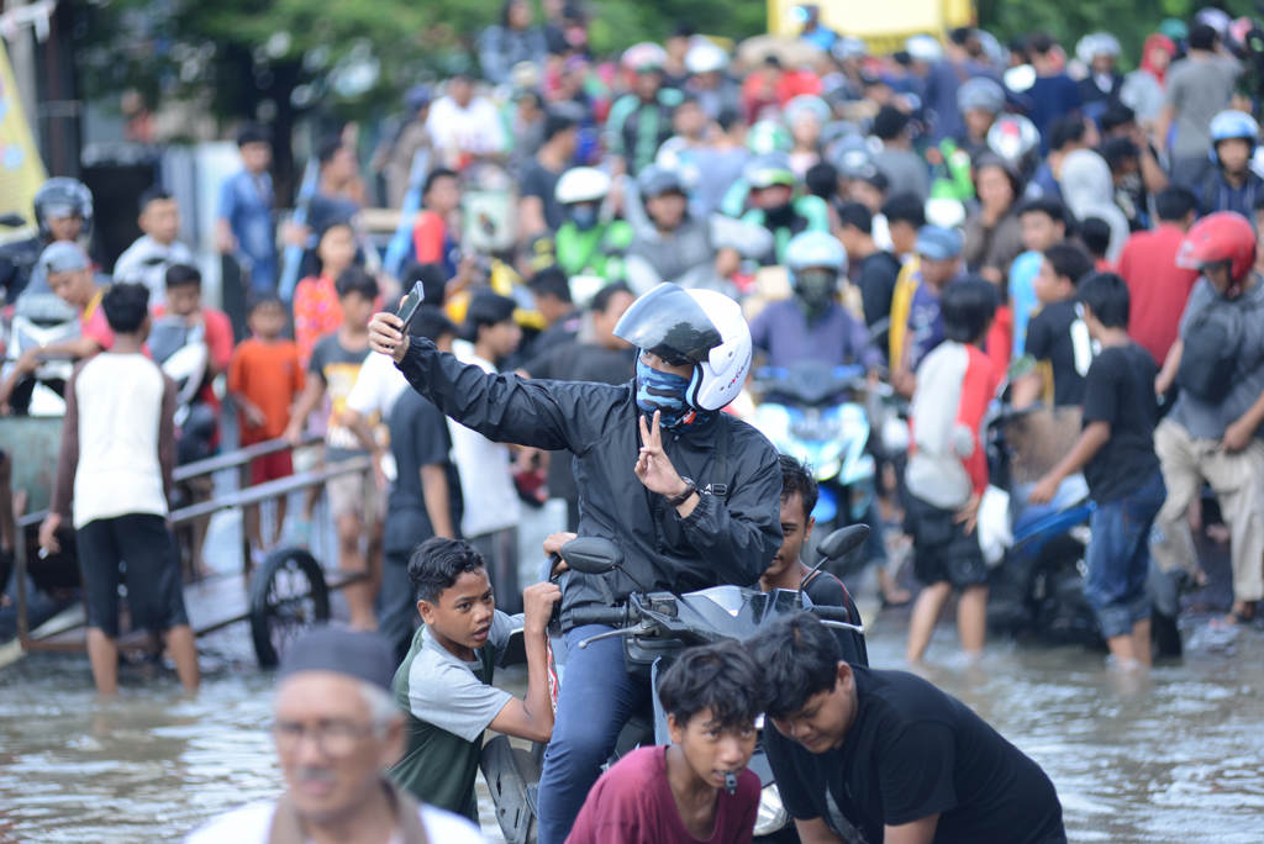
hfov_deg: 12.1
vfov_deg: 8.1
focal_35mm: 170
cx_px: 632
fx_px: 5972
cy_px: 422
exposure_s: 1/320
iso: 100
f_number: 2.8
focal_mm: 170
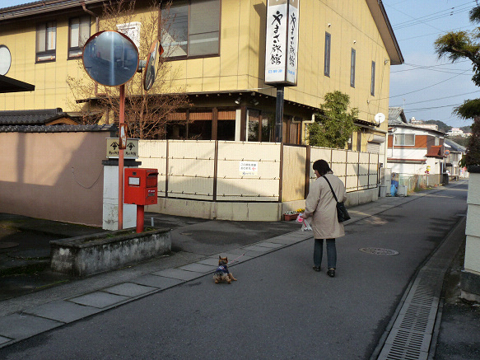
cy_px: 180
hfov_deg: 50.1
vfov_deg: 38.7
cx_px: 240
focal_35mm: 37
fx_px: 513
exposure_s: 1/320
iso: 160
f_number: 5.6
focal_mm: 6.5
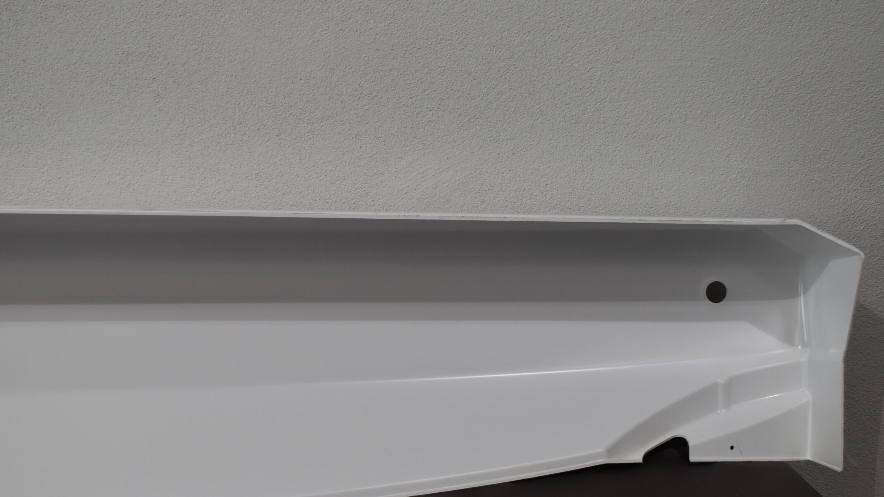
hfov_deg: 32.8
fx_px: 1500
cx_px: 440
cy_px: 347
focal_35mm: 64
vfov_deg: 18.7
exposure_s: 1/250
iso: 400
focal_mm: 34
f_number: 5.6
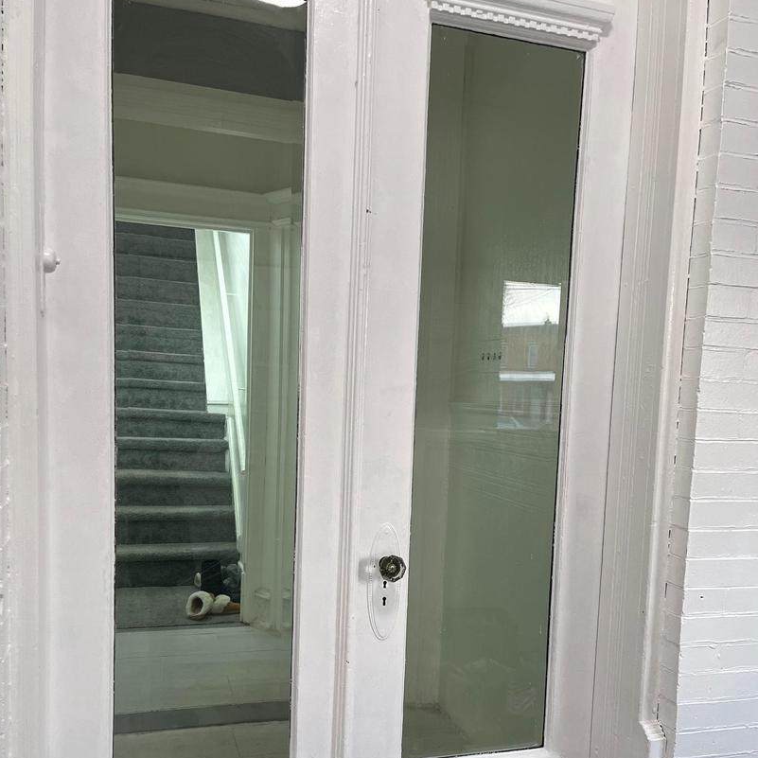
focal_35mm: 31
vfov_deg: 52.1
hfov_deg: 52.5
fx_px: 768
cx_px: 377
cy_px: 458
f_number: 1.6
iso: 125
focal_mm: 5.1
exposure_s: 1/120
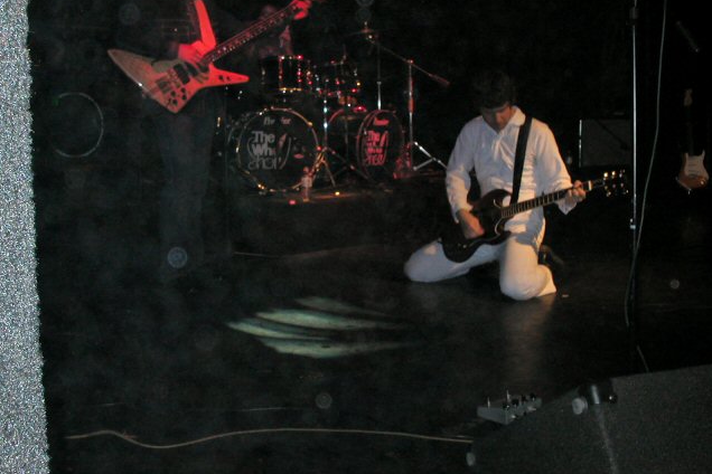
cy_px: 225
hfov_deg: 43.6
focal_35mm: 45
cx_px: 357
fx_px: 890
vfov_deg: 29.9
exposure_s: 1/59.9
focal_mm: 6.6
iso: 200
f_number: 4.8
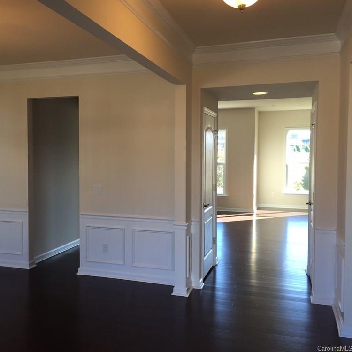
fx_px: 403
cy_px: 173
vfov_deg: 47.2
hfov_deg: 46.8
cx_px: 131
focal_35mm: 35
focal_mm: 4.15
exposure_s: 1/60
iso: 32
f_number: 2.2
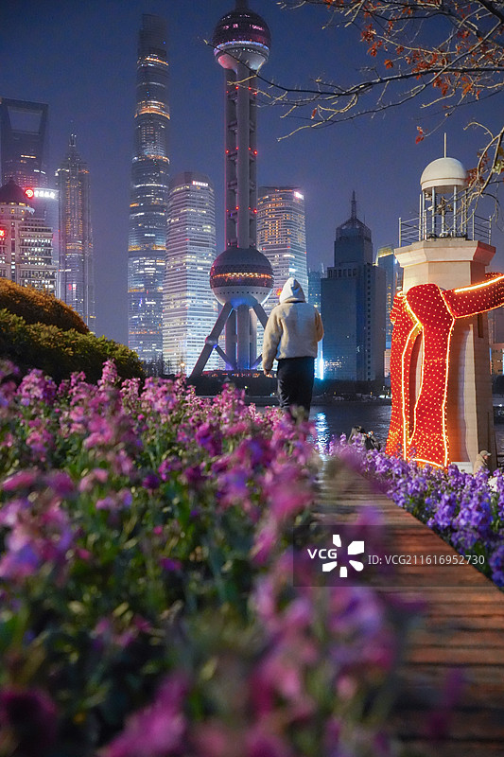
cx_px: 252
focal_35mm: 46
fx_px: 968
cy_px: 378
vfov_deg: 42.7
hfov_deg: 29.2
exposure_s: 1/40
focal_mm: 46.1
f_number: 5
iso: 12800
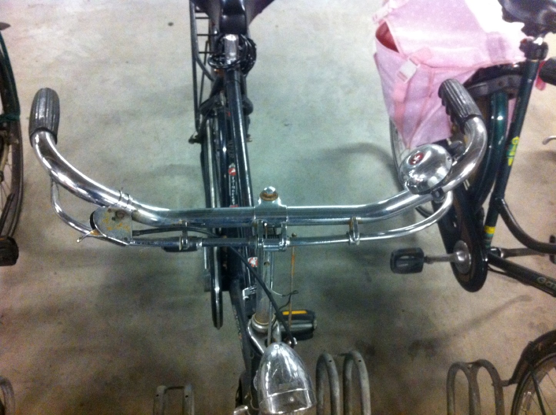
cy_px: 208
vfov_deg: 40.6
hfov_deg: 52.7
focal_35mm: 35
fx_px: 561
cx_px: 278
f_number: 2.8
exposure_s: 1/17
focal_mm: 3.85
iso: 640
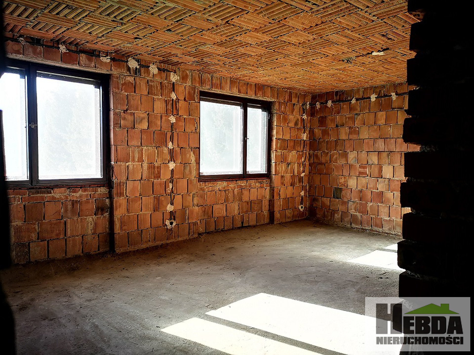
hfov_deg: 65.3
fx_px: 370
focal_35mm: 27
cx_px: 237
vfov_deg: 51.4
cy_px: 178
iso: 50
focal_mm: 3.95
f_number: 1.8
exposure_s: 4
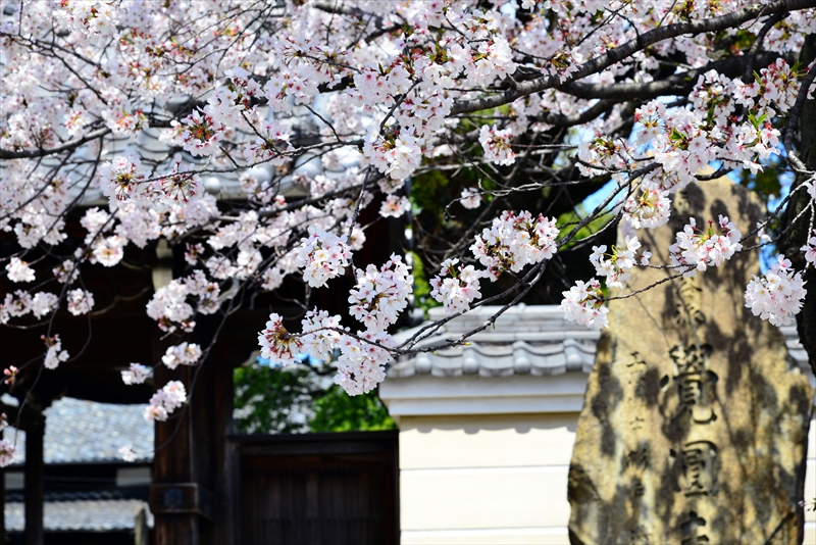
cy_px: 272
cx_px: 408
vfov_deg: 14.0
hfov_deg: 20.8
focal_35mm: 98
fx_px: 2222
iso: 400
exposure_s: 1/400
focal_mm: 98
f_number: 10
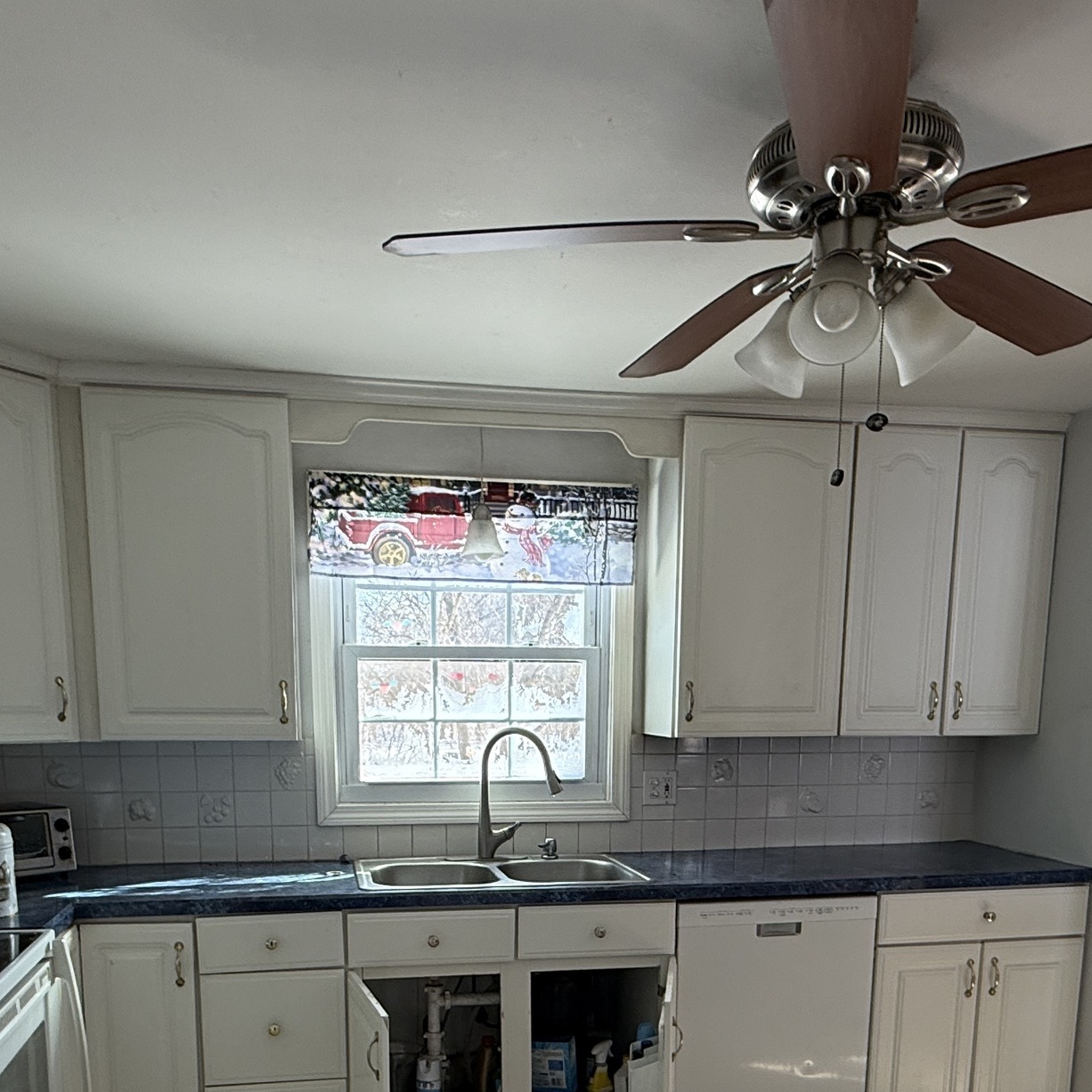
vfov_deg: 49.0
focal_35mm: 31
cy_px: 900
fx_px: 1106
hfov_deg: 52.5
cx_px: 526
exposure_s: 1/99
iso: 125
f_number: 2.2
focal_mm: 2.22
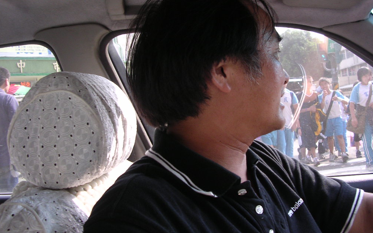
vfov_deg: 31.3
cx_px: 187
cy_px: 112
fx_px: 417
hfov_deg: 48.2
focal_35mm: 41
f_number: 2.8
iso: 100
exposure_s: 1/99.8
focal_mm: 5.8
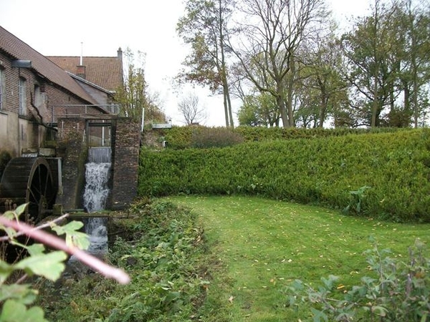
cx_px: 215
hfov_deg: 56.8
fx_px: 398
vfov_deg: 44.2
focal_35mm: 32
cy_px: 161
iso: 80
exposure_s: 1/200
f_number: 2.9
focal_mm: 5.7
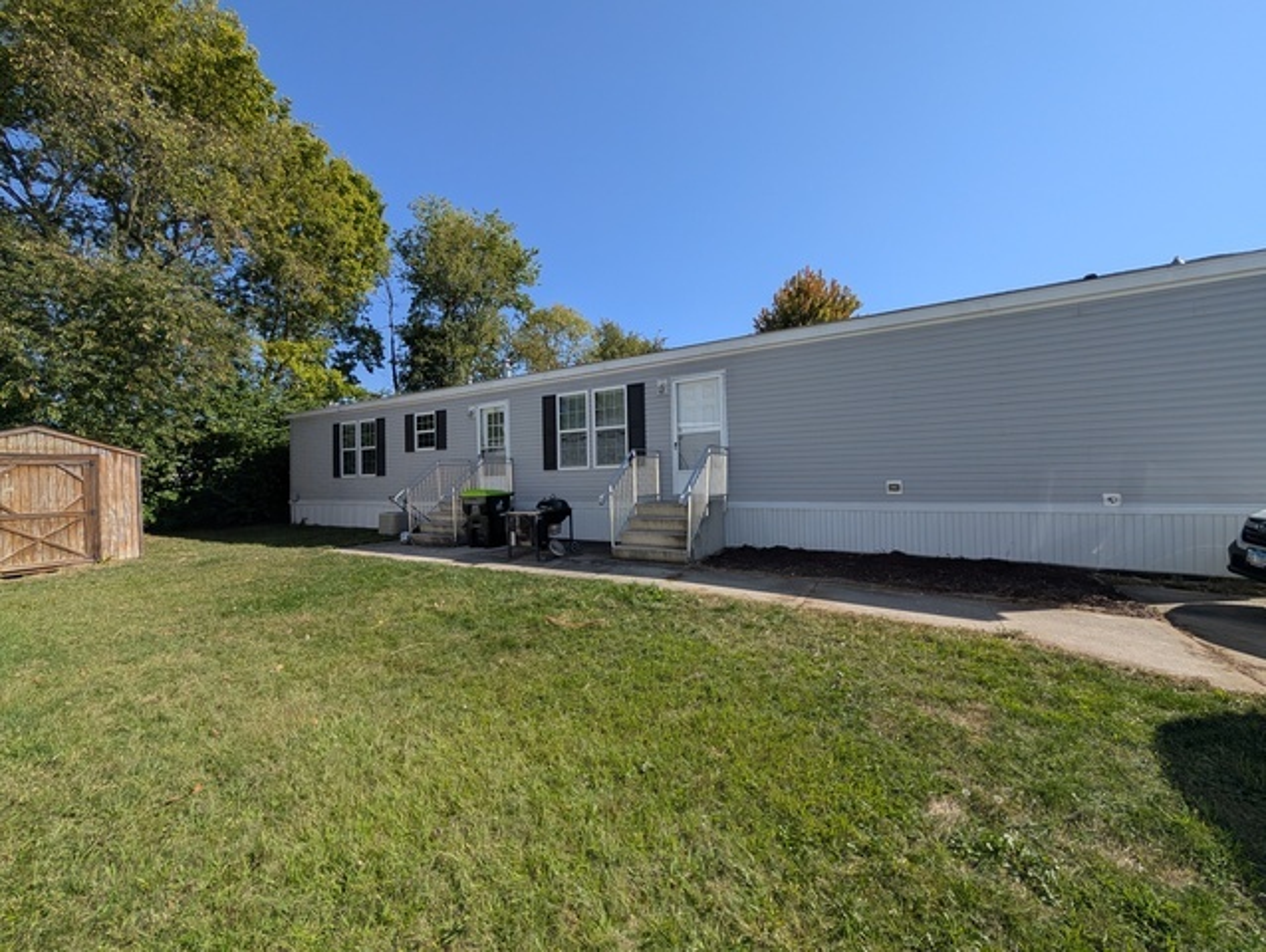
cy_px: 476
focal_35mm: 12
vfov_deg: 94.6
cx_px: 633
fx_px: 439
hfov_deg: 110.5
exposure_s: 1/3257
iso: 57
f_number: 1.7
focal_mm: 2.02
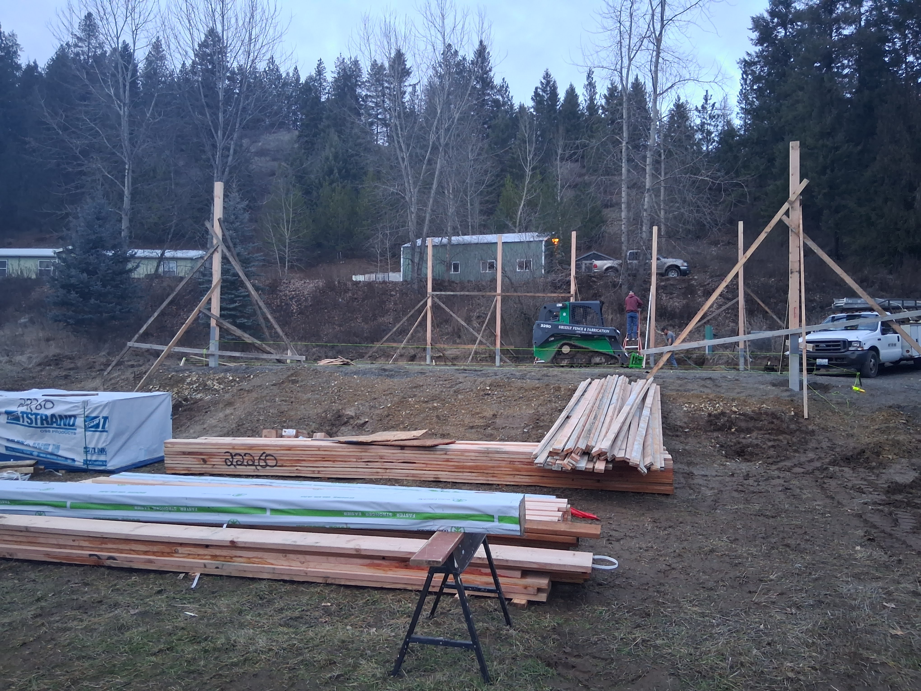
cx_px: 460
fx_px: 692
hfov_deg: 67.3
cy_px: 346
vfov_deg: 53.1
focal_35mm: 26
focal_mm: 3.98
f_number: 1.8
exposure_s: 1/100
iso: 400
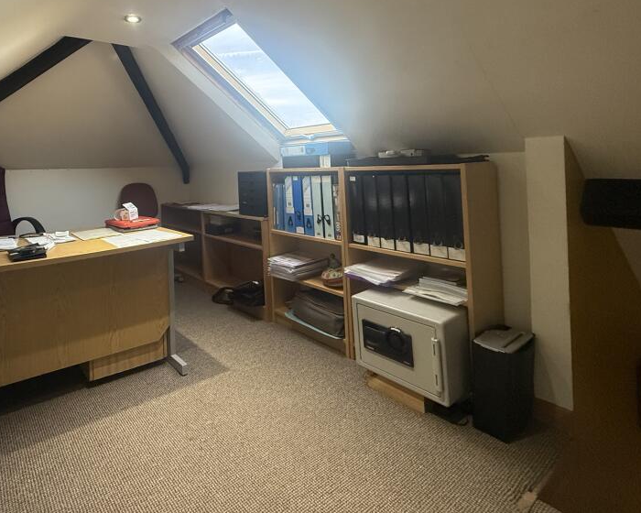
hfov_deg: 76.9
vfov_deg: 65.9
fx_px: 379
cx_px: 197
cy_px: 163
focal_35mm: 20
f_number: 2.2
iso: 320
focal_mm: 2.22
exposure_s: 1/100
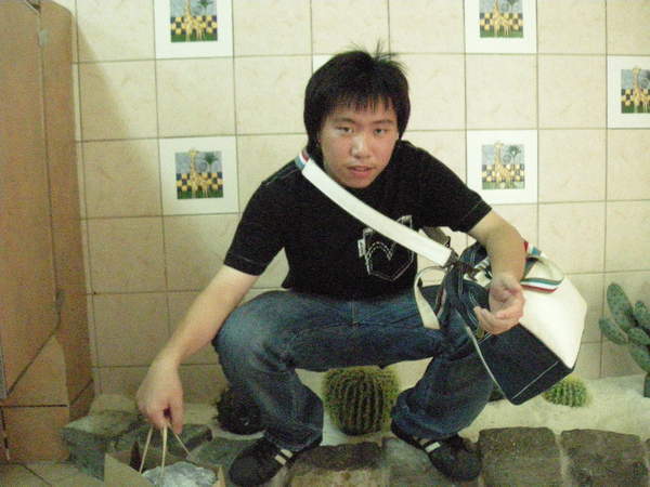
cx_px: 325
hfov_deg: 52.6
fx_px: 657
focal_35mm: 35
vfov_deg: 40.7
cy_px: 244
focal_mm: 5.7
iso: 1600
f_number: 2.8
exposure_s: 1/93
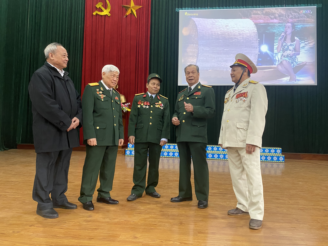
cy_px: 123
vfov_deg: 53.1
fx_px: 246
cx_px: 164
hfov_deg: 67.3
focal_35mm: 26
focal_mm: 4.25
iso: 400
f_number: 1.8
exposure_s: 1/33
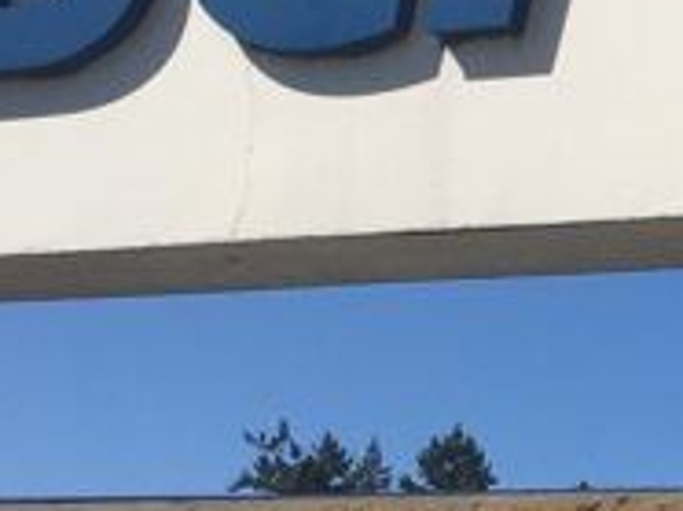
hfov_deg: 11.8
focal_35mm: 160
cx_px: 1047
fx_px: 3153
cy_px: 335
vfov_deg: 9.2
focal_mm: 4.15
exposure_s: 1/2849
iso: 25
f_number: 2.2
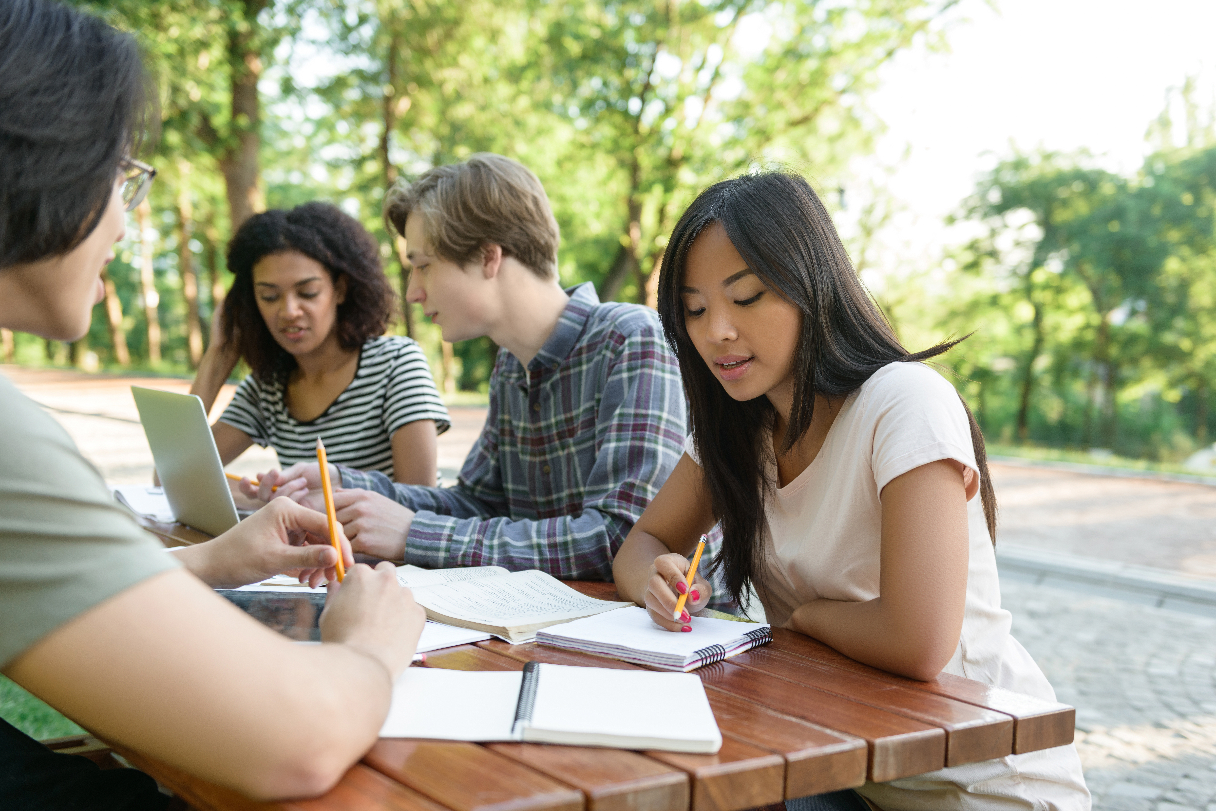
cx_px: 608
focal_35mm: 40
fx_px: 1351
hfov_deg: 48.4
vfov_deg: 33.4
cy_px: 406
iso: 320
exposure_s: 1/160
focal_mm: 40
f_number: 3.2
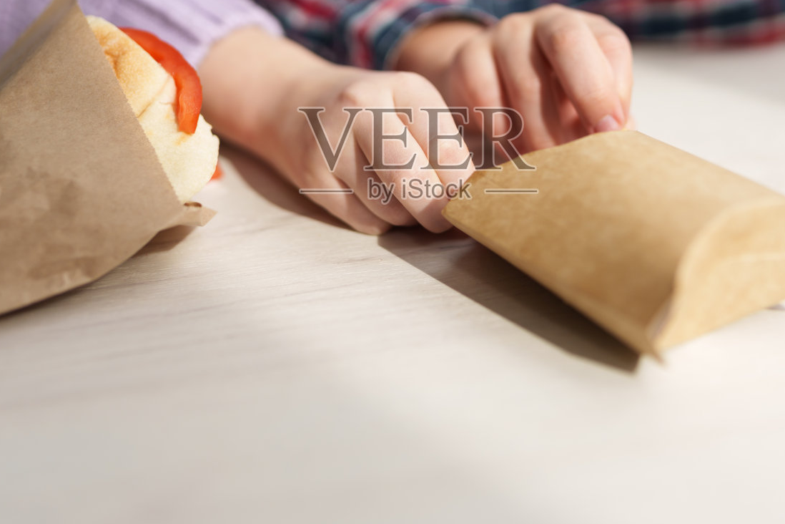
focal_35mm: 51
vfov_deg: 26.3
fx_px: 1112
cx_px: 418
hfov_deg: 38.9
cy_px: 156
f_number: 1.8
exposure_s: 1/2000
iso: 100
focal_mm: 35
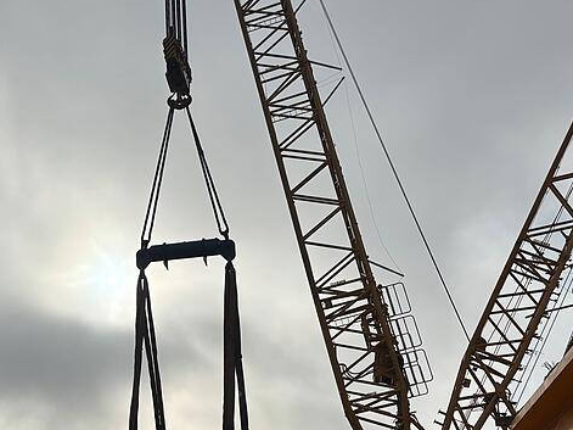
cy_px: 334
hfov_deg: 40.5
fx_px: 761
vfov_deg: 30.8
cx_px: 175
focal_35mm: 46
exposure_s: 1/18868
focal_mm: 5.96
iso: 50
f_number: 1.6
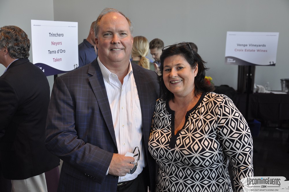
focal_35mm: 45
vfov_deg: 29.8
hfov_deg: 43.7
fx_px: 361
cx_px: 144
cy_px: 96
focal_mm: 30
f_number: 5
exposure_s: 1/60
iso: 400
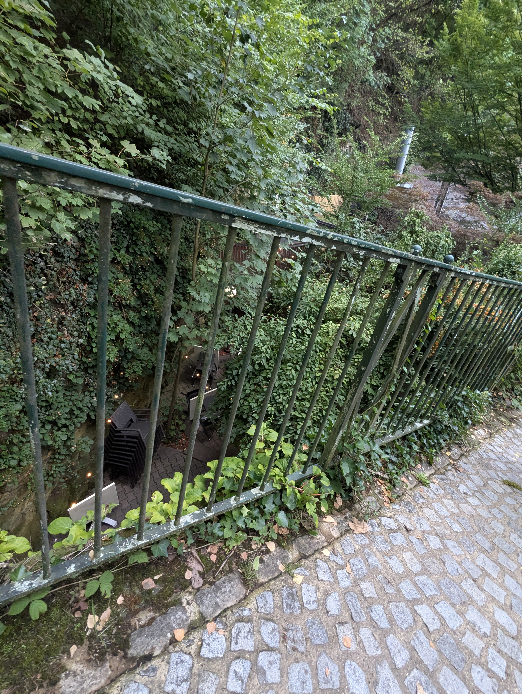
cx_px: 261
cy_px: 347
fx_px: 321
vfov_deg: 94.4
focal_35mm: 16
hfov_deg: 78.2
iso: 395
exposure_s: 1/238
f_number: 2.2
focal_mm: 2.35
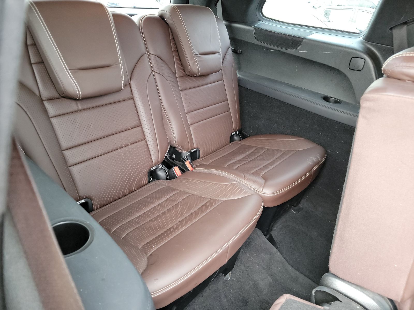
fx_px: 287
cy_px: 155
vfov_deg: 56.8
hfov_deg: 71.6
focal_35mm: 24
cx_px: 207
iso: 915
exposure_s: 1/30
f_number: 1.8
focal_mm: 6.7
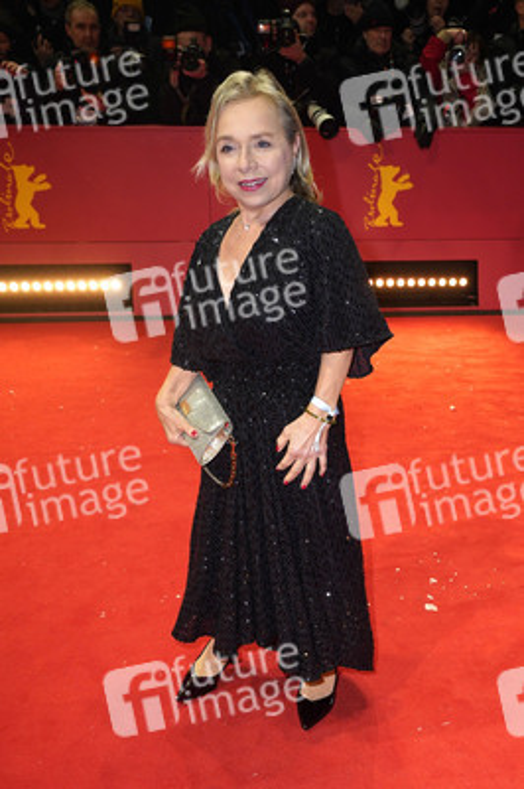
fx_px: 787
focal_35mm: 36
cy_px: 394
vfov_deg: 53.2
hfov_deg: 36.8
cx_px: 262
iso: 800
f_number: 5.6
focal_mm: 36
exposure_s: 1/160
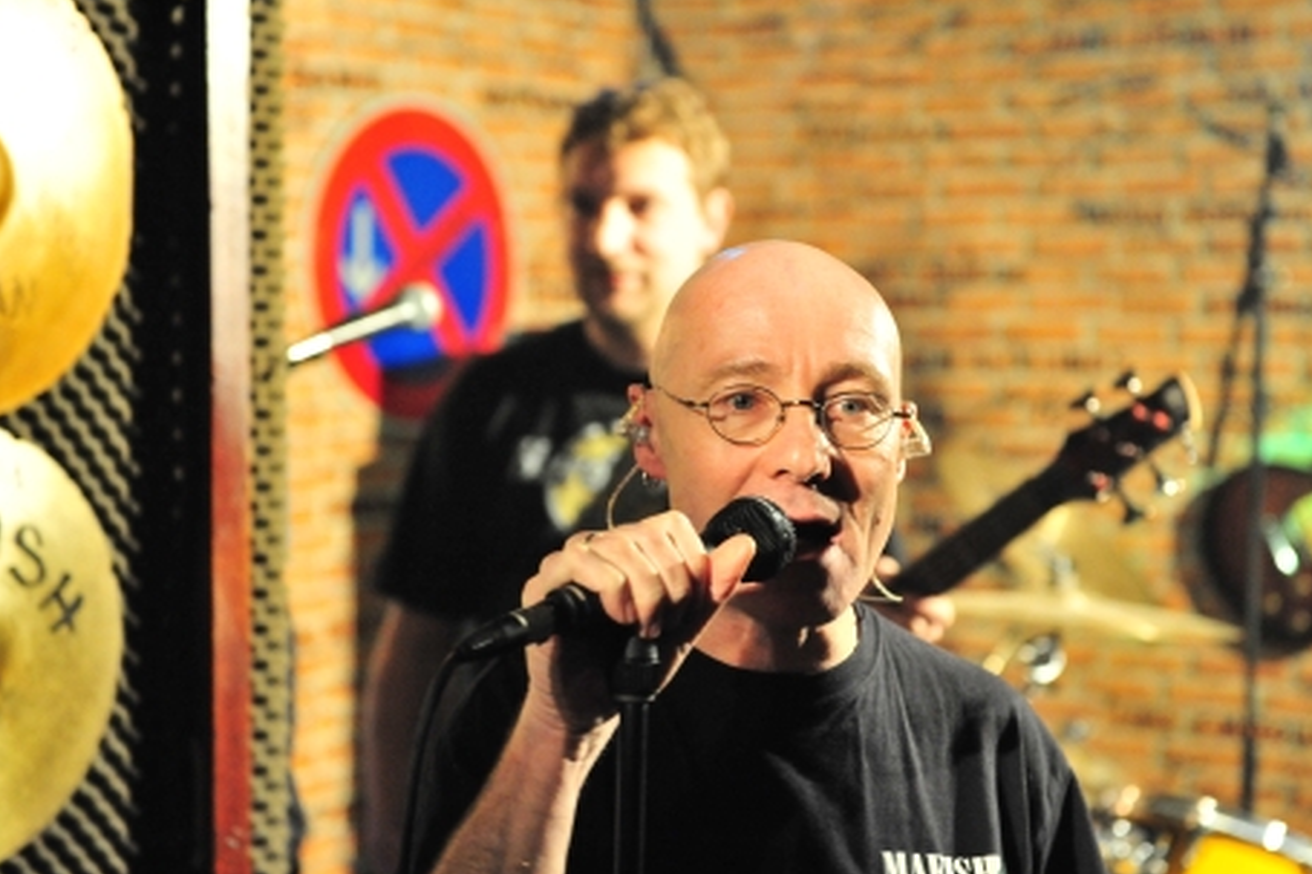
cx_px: 706
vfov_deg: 17.7
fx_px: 2805
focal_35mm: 77
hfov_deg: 26.3
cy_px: 423
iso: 6400
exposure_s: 1/80
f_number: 3.5
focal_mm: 70
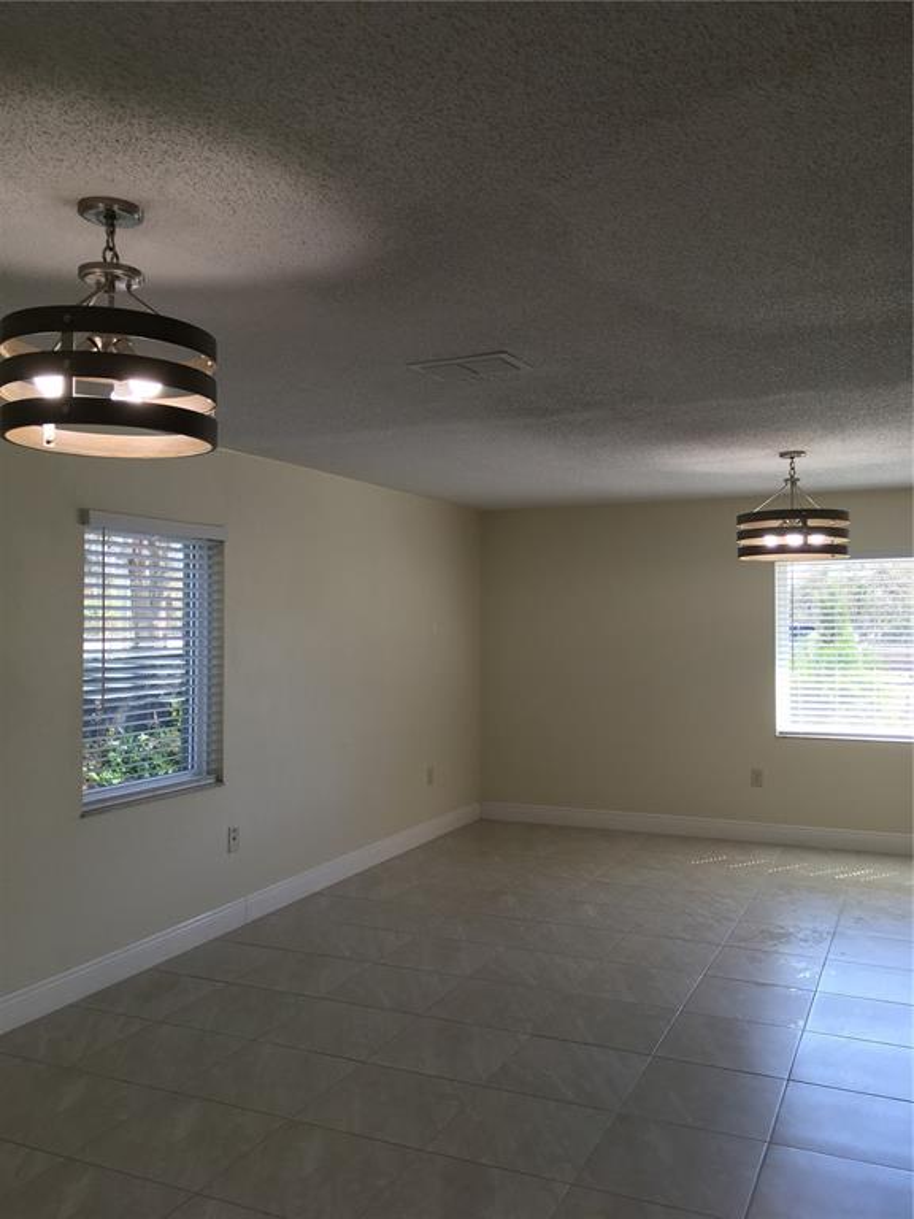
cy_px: 610
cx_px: 457
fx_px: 1021
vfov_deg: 61.7
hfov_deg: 48.2
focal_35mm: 29
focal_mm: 4.15
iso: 25
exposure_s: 1/60
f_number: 2.2
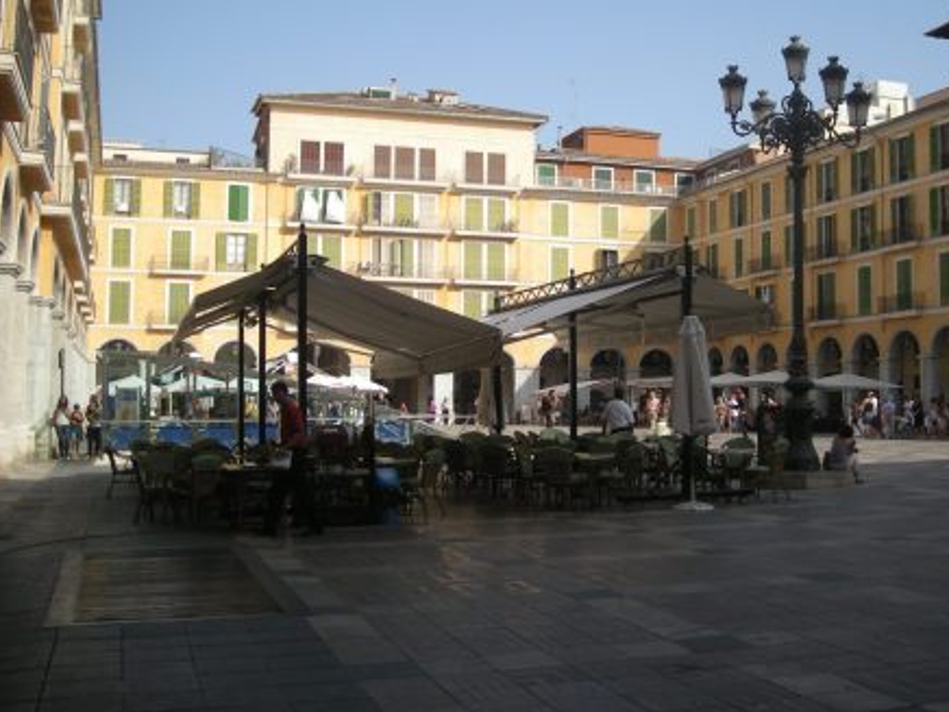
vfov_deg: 32.1
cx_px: 592
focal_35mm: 45
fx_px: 1234
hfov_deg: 41.8
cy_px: 300
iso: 64
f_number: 5.7
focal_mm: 5.7
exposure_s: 1/235
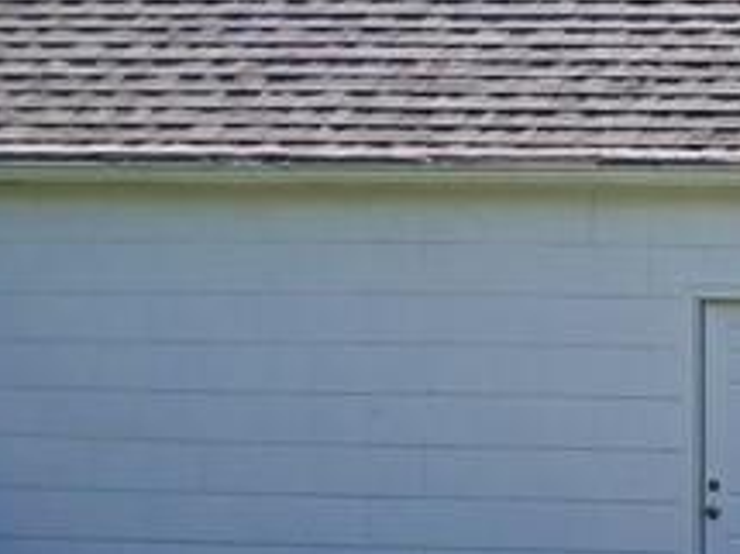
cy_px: 575
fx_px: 2649
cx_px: 1501
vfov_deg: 11.8
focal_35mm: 124
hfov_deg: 13.5
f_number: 1.8
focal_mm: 3.98
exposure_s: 1/194
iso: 20
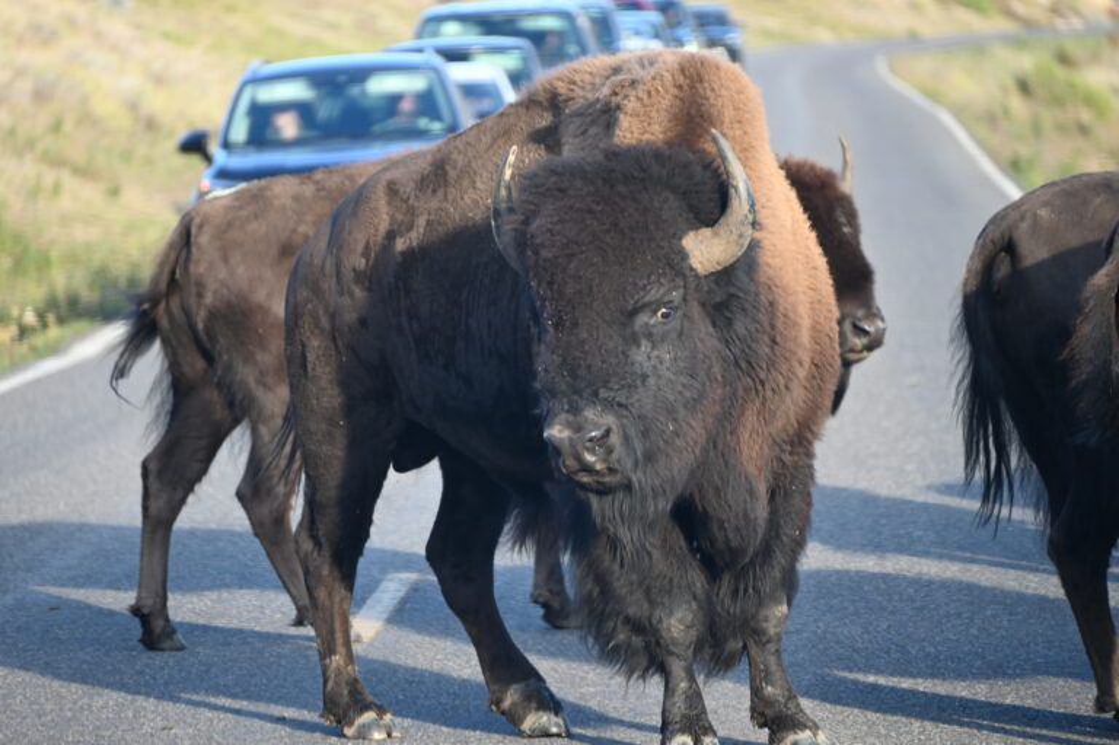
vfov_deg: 4.6
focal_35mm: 300
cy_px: 372
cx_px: 560
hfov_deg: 6.9
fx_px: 9319
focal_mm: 300
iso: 1100
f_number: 6.3
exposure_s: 1/250
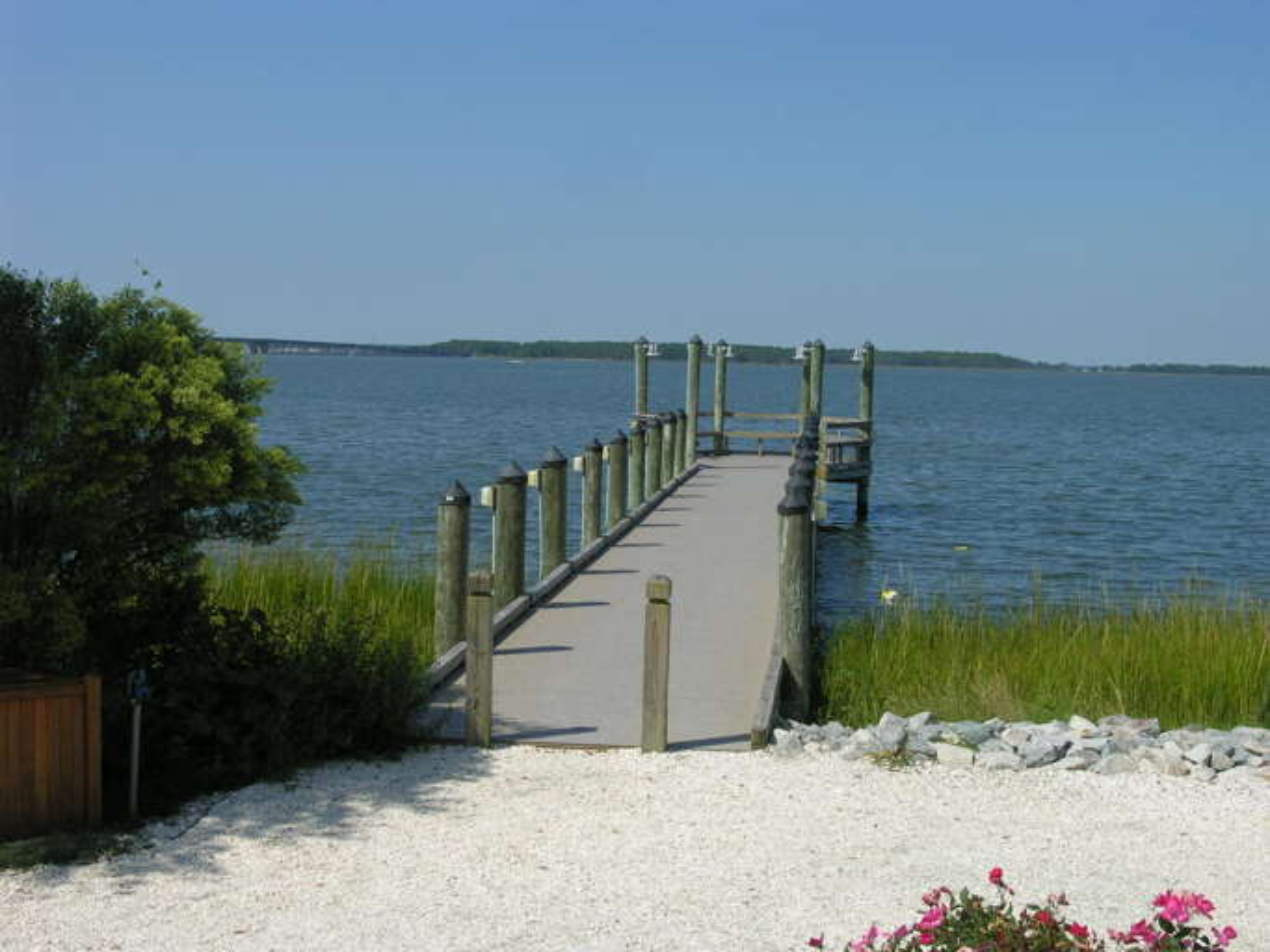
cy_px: 476
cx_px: 635
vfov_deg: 28.0
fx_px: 1907
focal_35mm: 52
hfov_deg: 36.8
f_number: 7.3
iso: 50
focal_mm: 13.2
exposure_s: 1/253
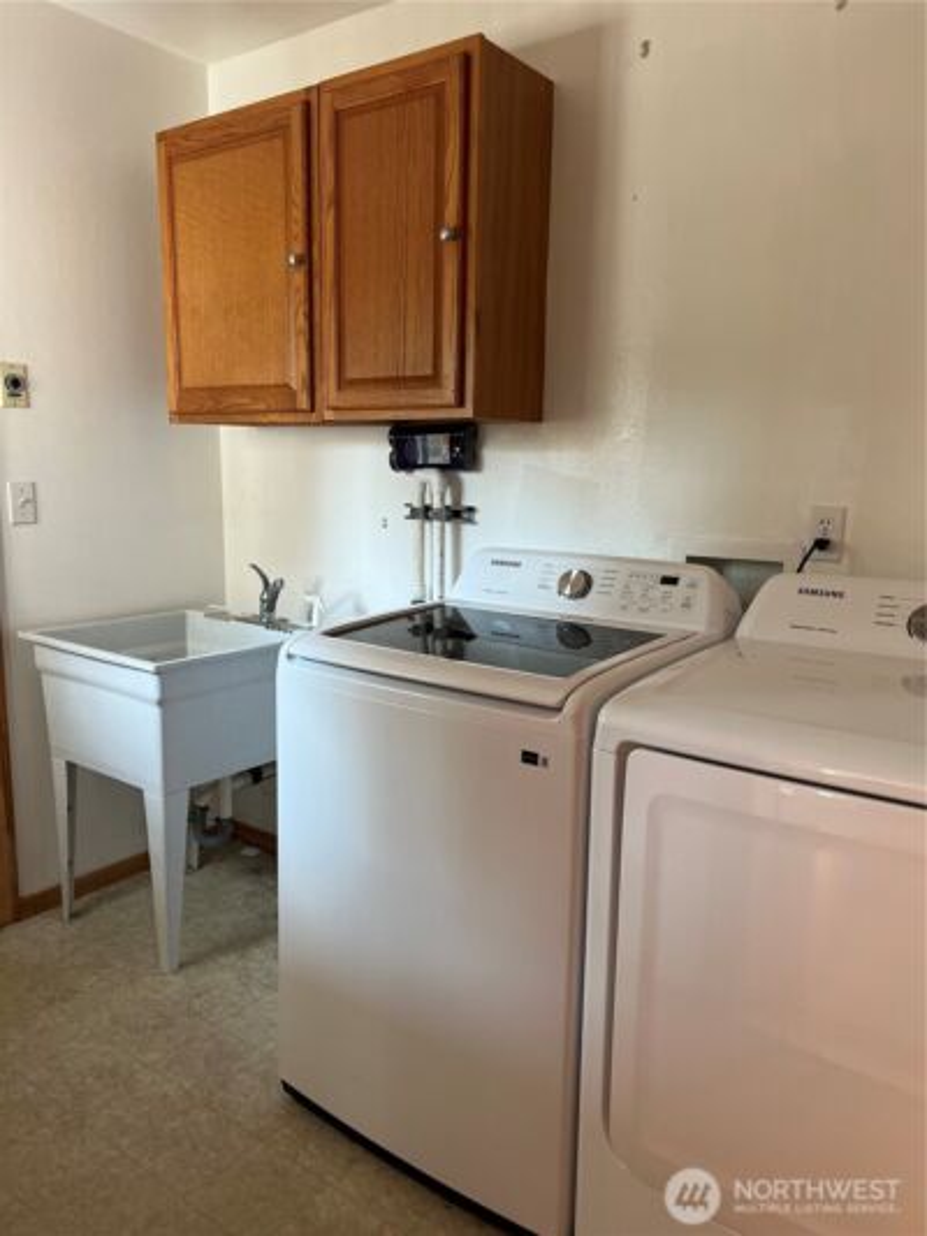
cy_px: 618
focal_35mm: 26
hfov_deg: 53.1
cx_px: 464
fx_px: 928
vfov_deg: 67.3
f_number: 1.5
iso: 125
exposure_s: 1/105
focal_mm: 5.7
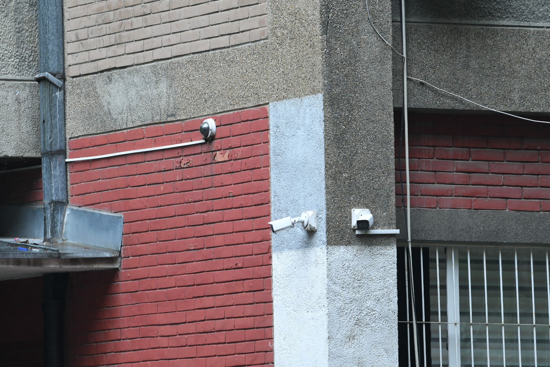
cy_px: 184
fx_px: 4583
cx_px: 275
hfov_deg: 6.9
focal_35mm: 300
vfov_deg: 4.6
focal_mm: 200
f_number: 4
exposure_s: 1/320
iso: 500
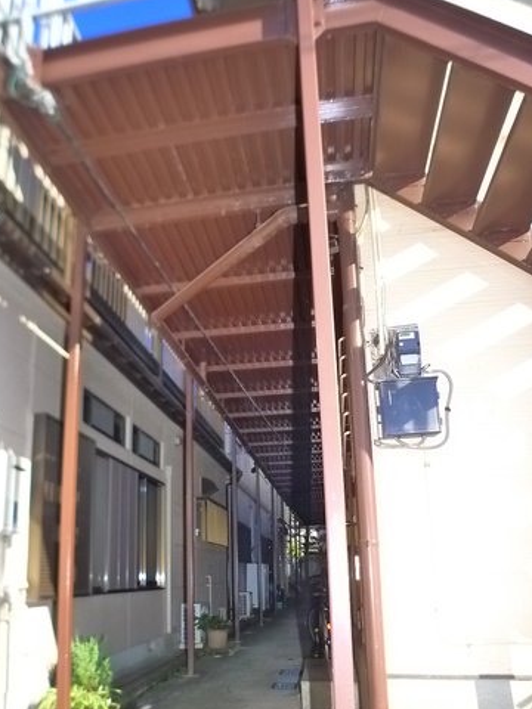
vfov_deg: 52.2
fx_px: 717
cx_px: 191
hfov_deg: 40.3
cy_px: 430
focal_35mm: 35
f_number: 2.8
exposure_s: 1/500
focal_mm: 5.1
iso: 400
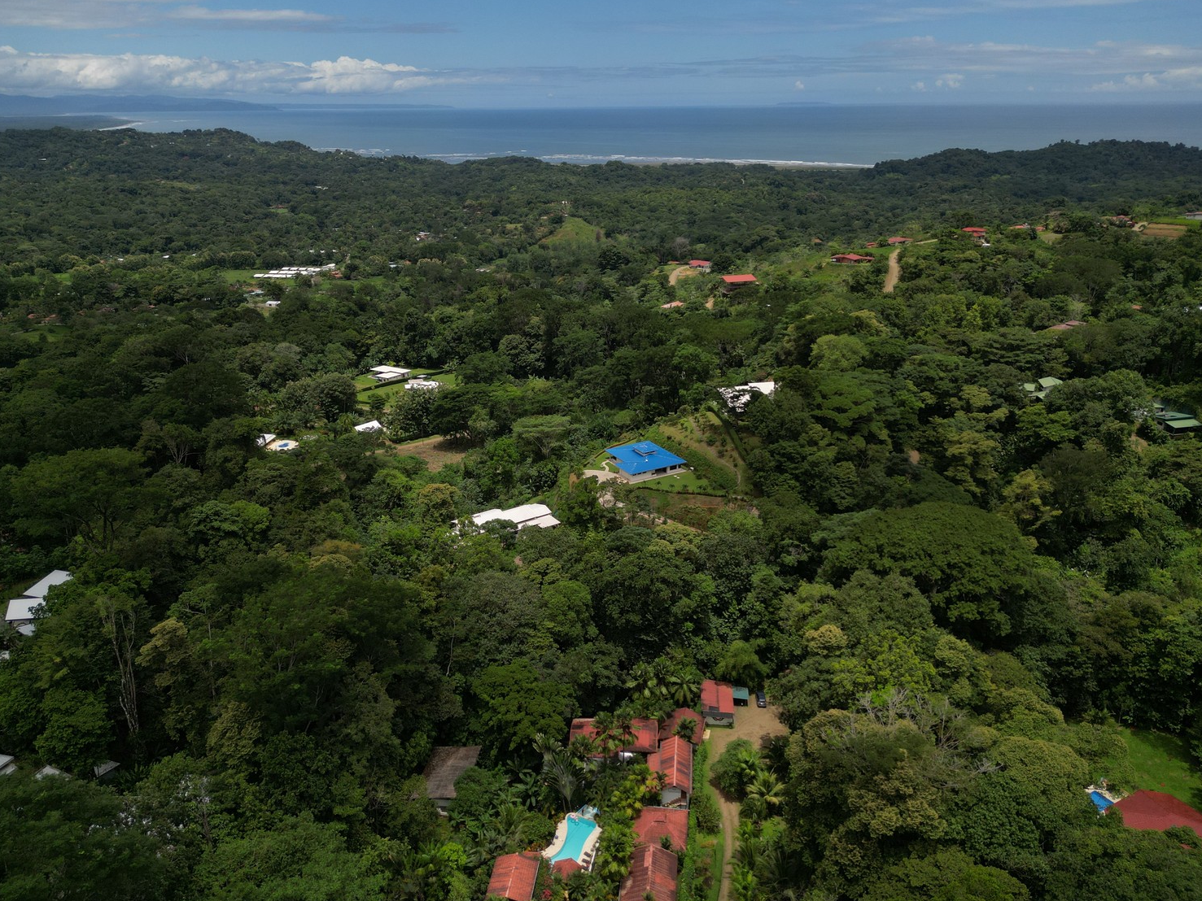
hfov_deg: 67.3
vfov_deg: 53.0
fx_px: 903
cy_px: 483
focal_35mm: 26
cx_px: 584
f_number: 1.7
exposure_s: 1/6400
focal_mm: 6.72
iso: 110
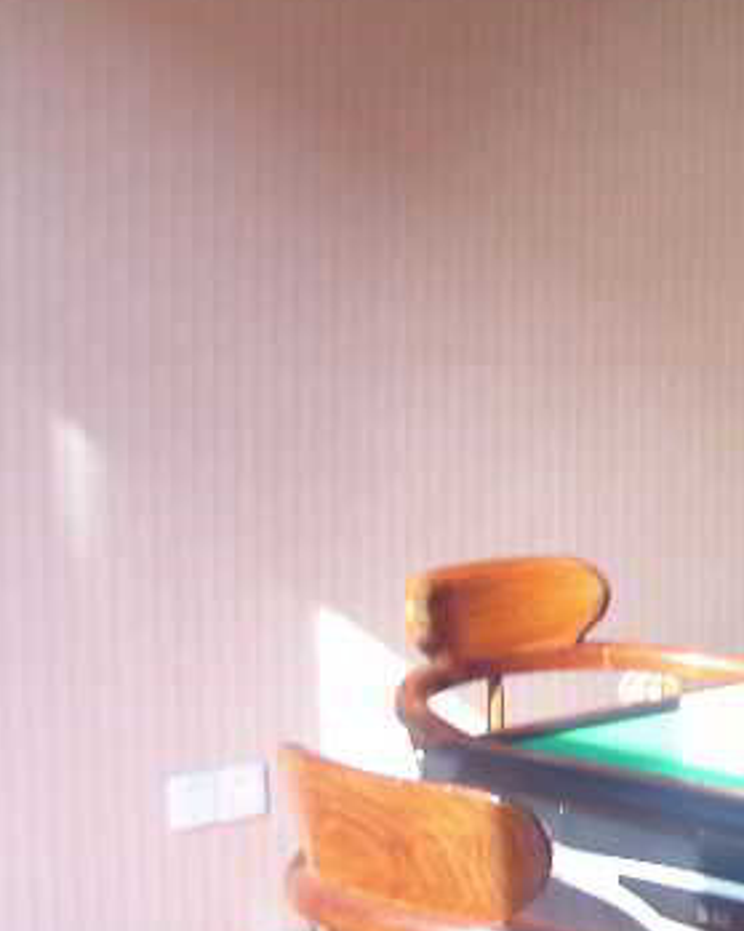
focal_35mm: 85
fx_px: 2341
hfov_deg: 16.7
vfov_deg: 22.5
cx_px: 1045
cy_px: 526
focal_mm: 6.3
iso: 190
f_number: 3.5
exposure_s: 1/30
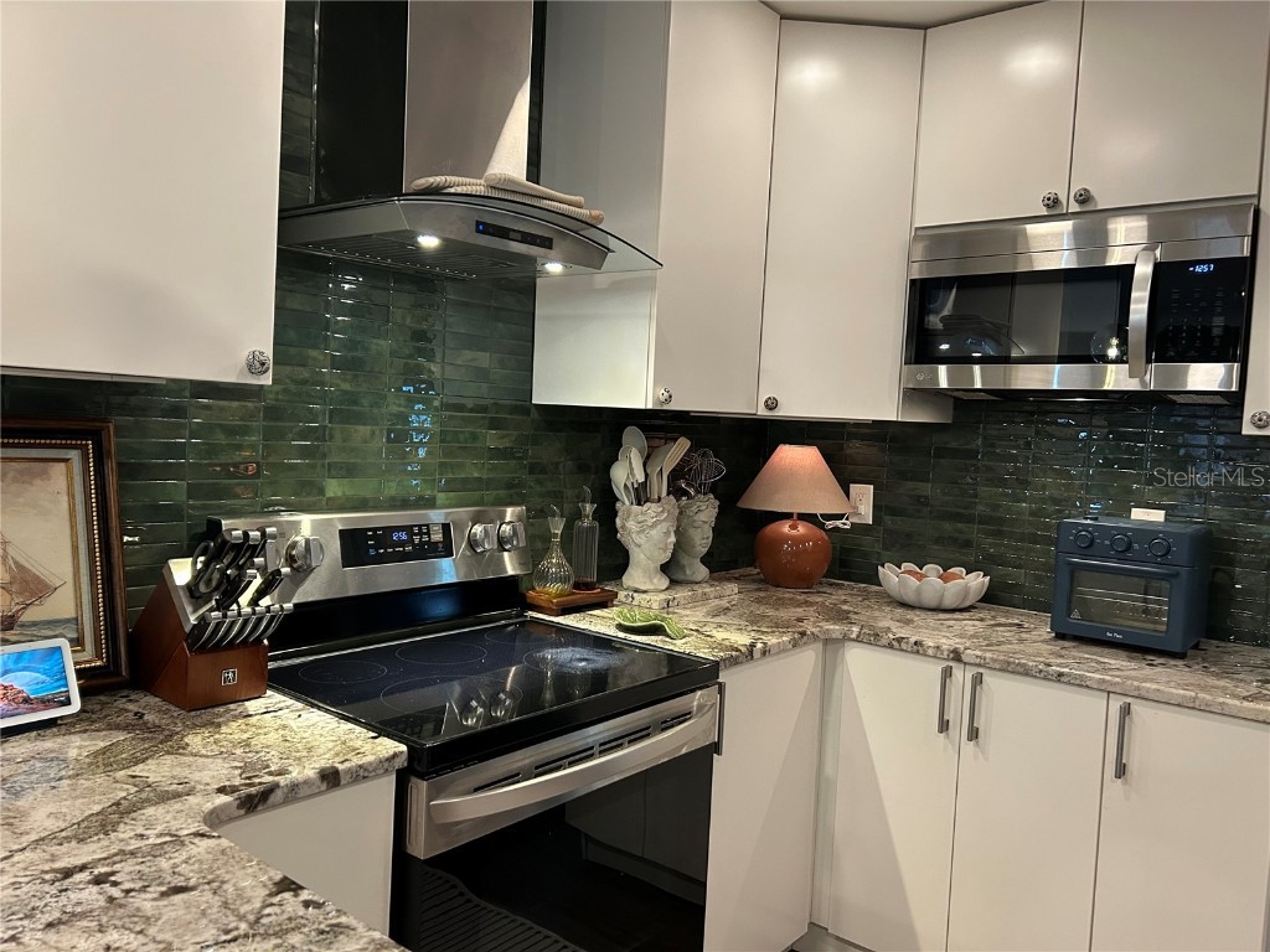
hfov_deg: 67.3
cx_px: 635
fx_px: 954
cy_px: 476
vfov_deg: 53.1
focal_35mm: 26
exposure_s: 1/60
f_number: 1.5
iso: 320
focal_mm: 5.7
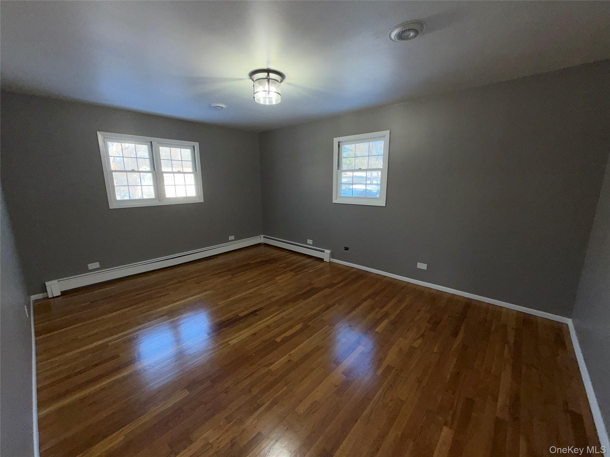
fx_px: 247
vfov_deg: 85.7
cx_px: 305
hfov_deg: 102.1
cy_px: 228
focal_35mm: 14
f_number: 2.2
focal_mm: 2.22
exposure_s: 1/120
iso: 50
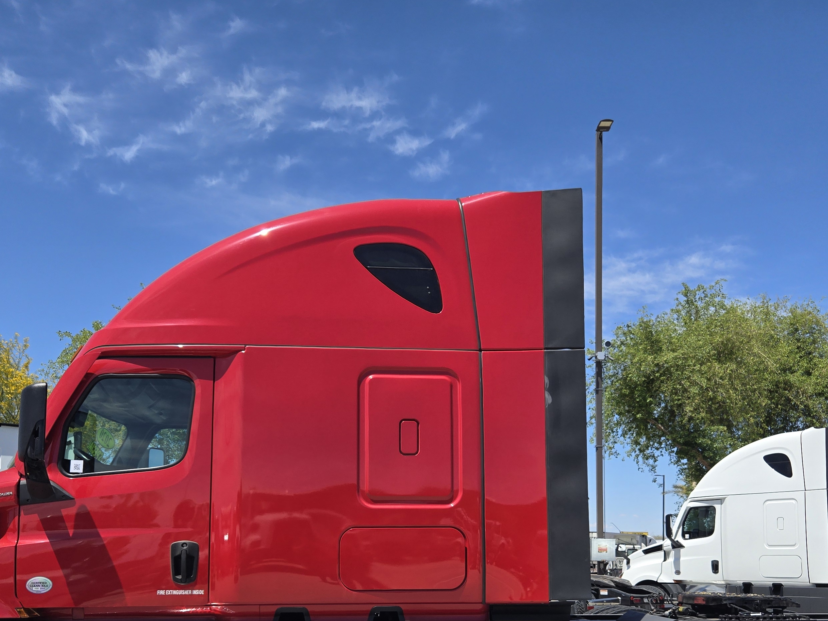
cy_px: 496
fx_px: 885
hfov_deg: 50.1
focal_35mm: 37
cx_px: 400
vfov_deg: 37.3
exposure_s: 1/2088
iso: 25
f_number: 1.8
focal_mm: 5.4
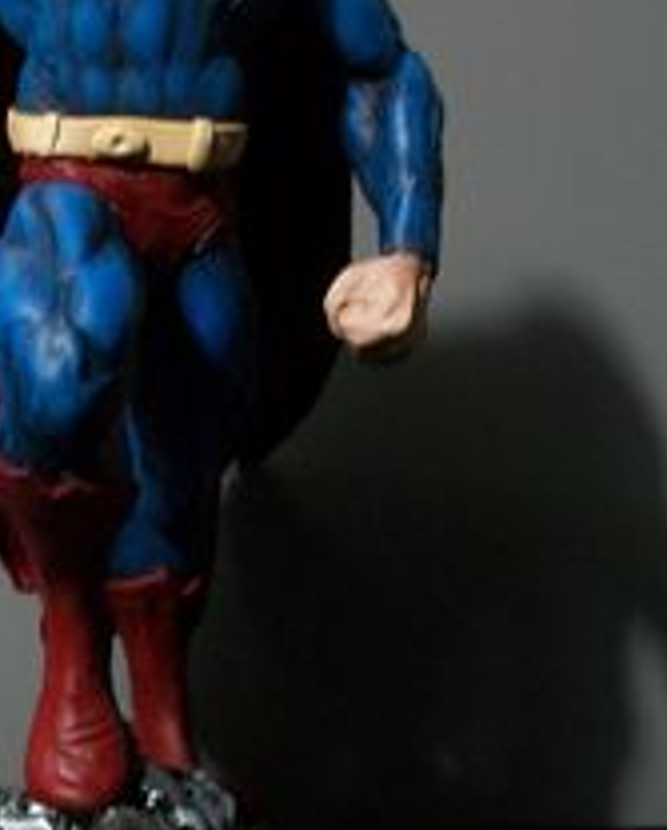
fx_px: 1773
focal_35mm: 72
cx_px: 108
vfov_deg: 26.4
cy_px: 371
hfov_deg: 21.0
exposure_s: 1/8
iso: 220
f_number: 2.9
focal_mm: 5.7
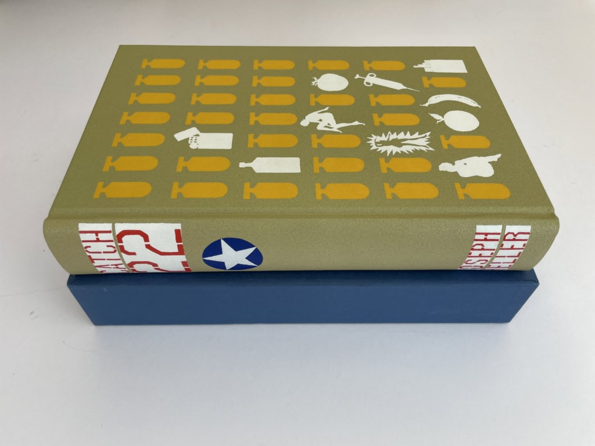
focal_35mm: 26
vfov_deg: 53.1
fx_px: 447
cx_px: 298
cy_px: 223
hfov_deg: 67.3
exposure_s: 1/284
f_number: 1.6
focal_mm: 4.2
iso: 32
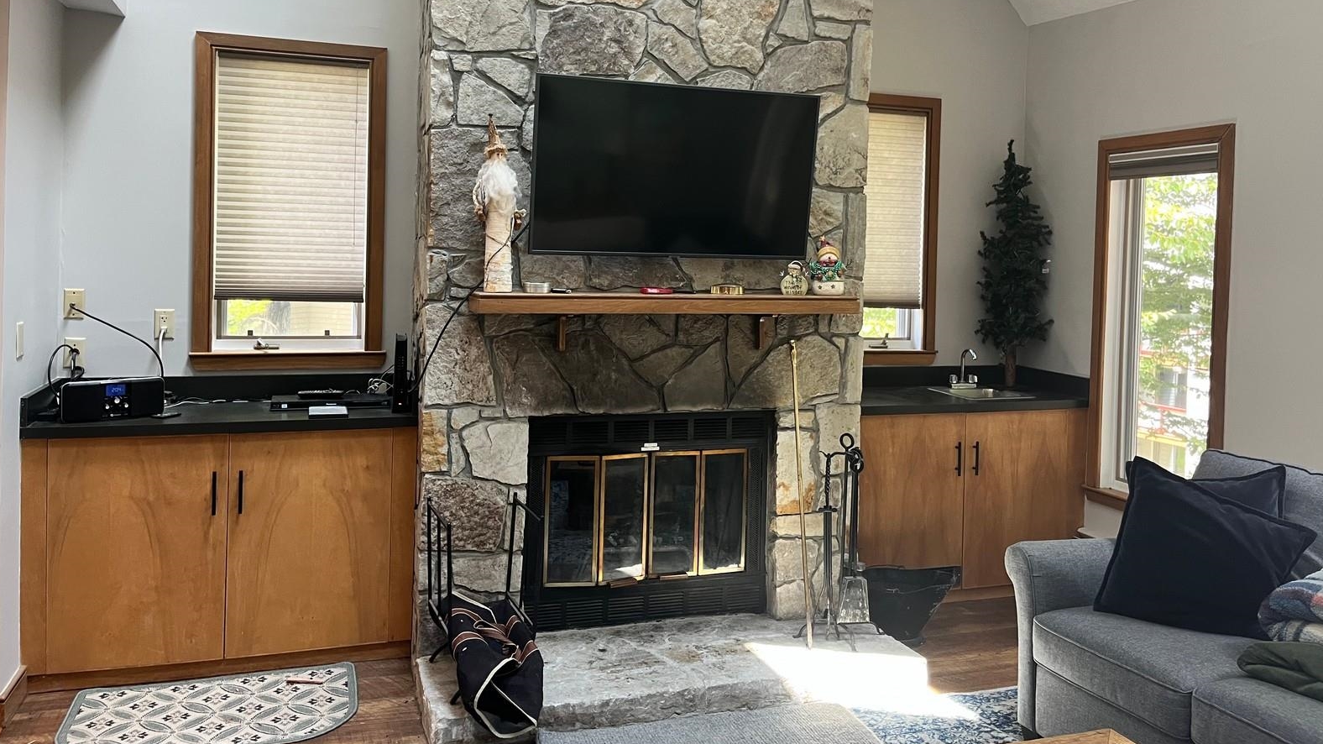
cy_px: 259
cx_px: 650
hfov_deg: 66.1
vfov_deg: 39.8
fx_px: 1017
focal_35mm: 29
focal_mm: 5.1
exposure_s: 1/60
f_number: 1.6
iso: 80
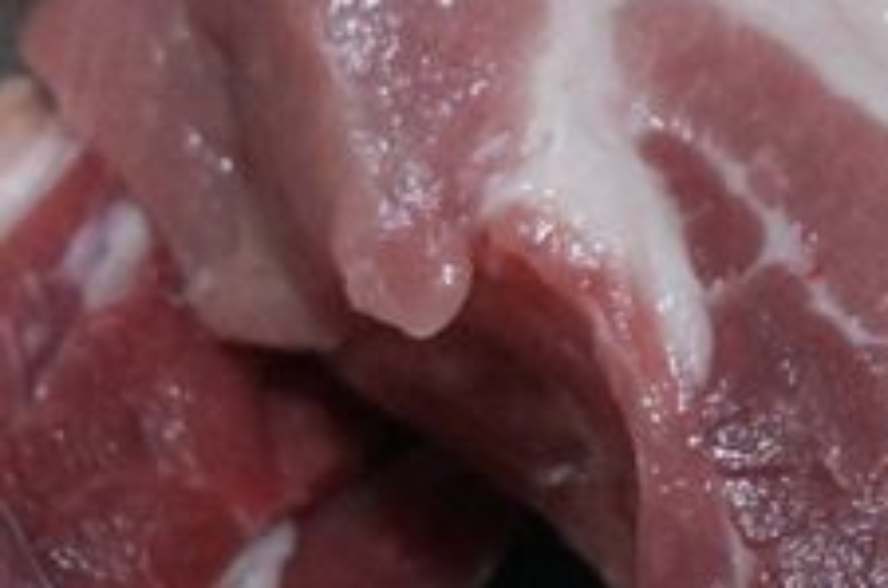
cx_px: -63
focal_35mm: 157
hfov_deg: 12.9
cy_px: 870
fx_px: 3871
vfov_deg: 8.5
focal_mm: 23
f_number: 4.5
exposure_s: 1/160
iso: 1600
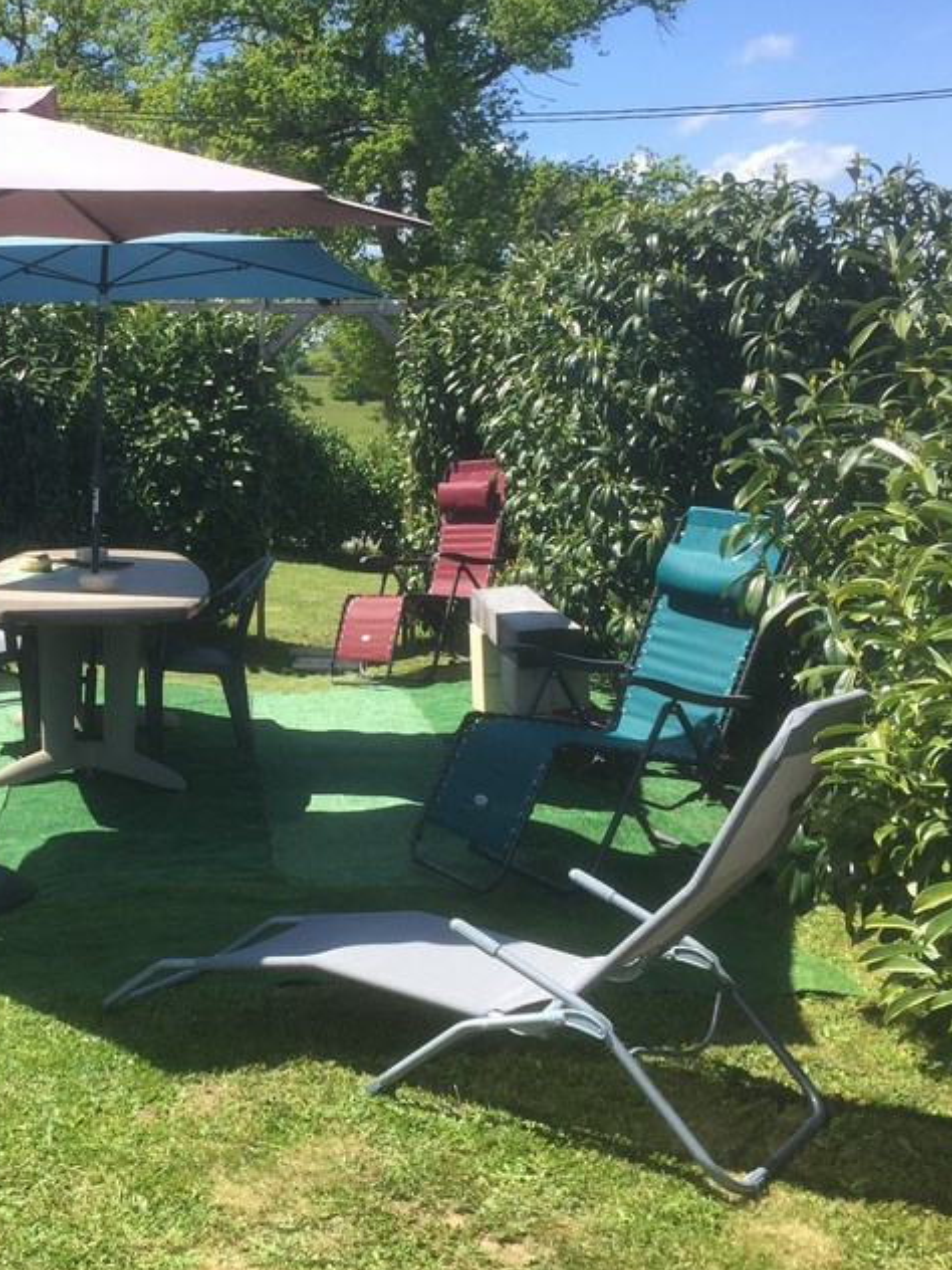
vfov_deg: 40.4
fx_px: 1723
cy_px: 635
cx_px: 102
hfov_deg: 29.6
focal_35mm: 47
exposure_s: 1/1163
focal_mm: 4.15
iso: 32
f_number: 2.2
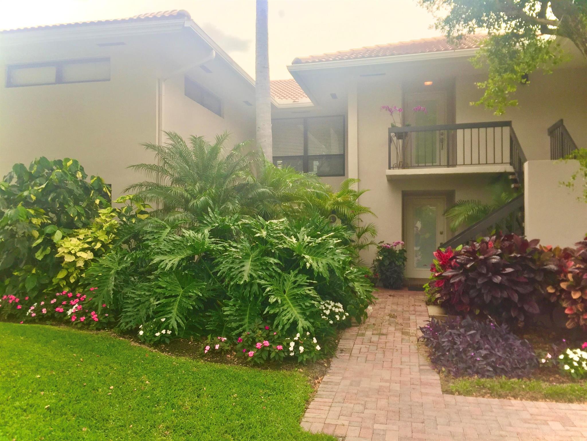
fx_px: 492
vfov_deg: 48.2
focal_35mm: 29
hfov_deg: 61.7
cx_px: 294
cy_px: 220
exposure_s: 1/732
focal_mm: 4.15
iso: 32
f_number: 2.2
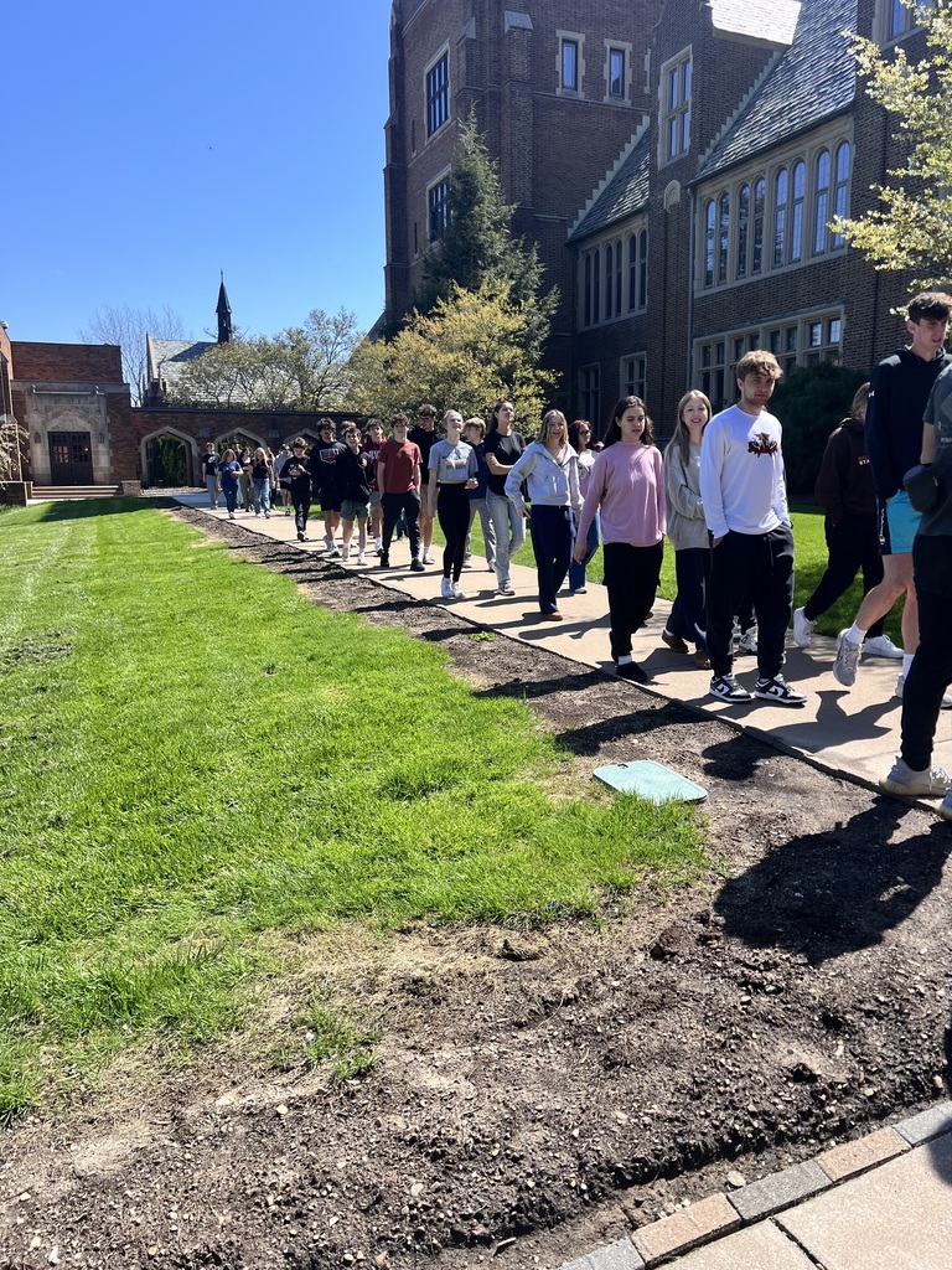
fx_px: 953
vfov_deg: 67.3
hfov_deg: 53.1
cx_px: 476
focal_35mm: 26
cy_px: 635
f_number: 1.5
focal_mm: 5.7
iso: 50
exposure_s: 1/2208
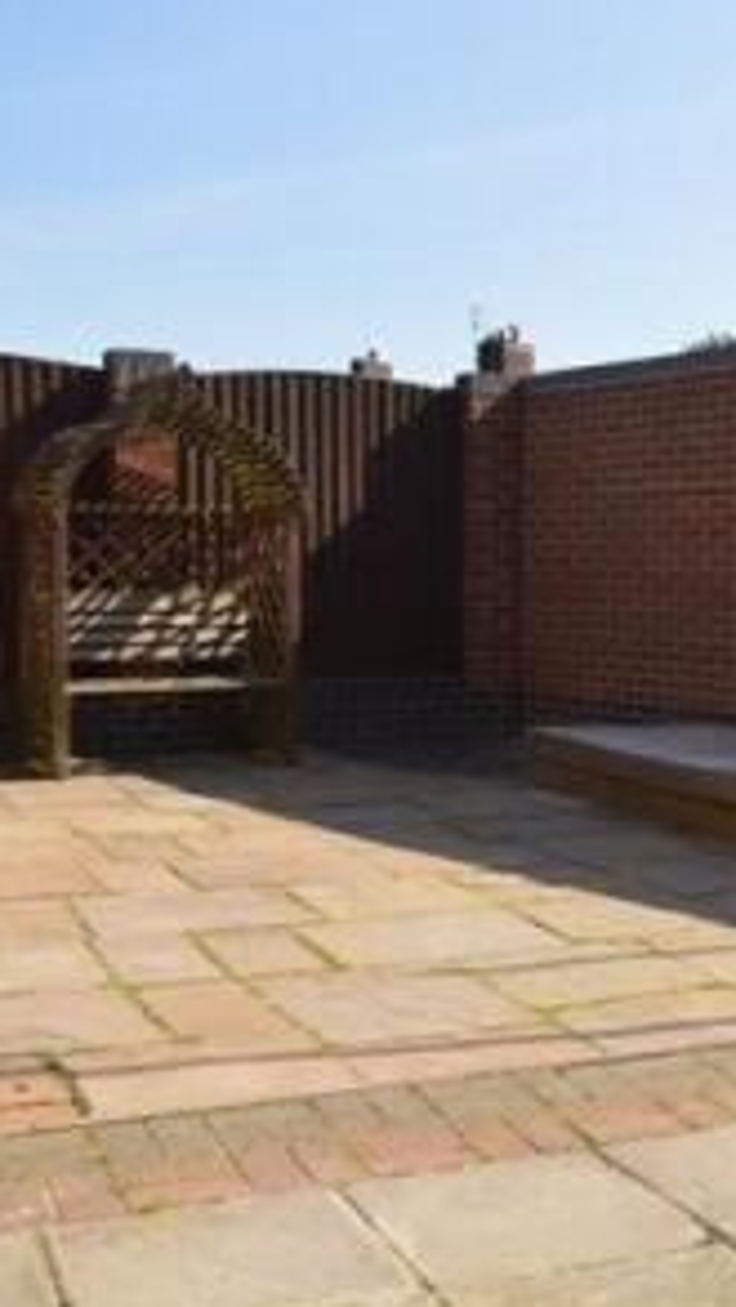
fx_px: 1595
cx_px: 526
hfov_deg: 25.8
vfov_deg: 44.6
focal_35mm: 46
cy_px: 671
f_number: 7.1
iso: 100
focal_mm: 18
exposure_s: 1/200
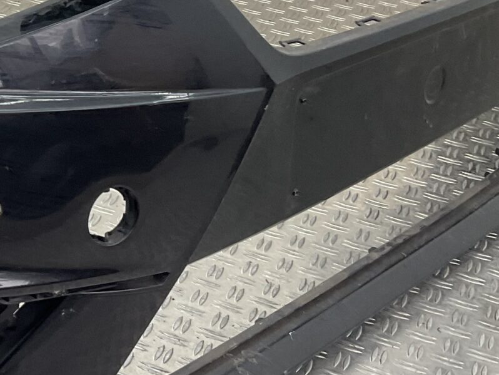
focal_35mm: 93
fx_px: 1341
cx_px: -120
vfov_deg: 15.8
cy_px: 70
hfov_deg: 19.7
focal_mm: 3
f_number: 1.8
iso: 25
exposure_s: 1/120
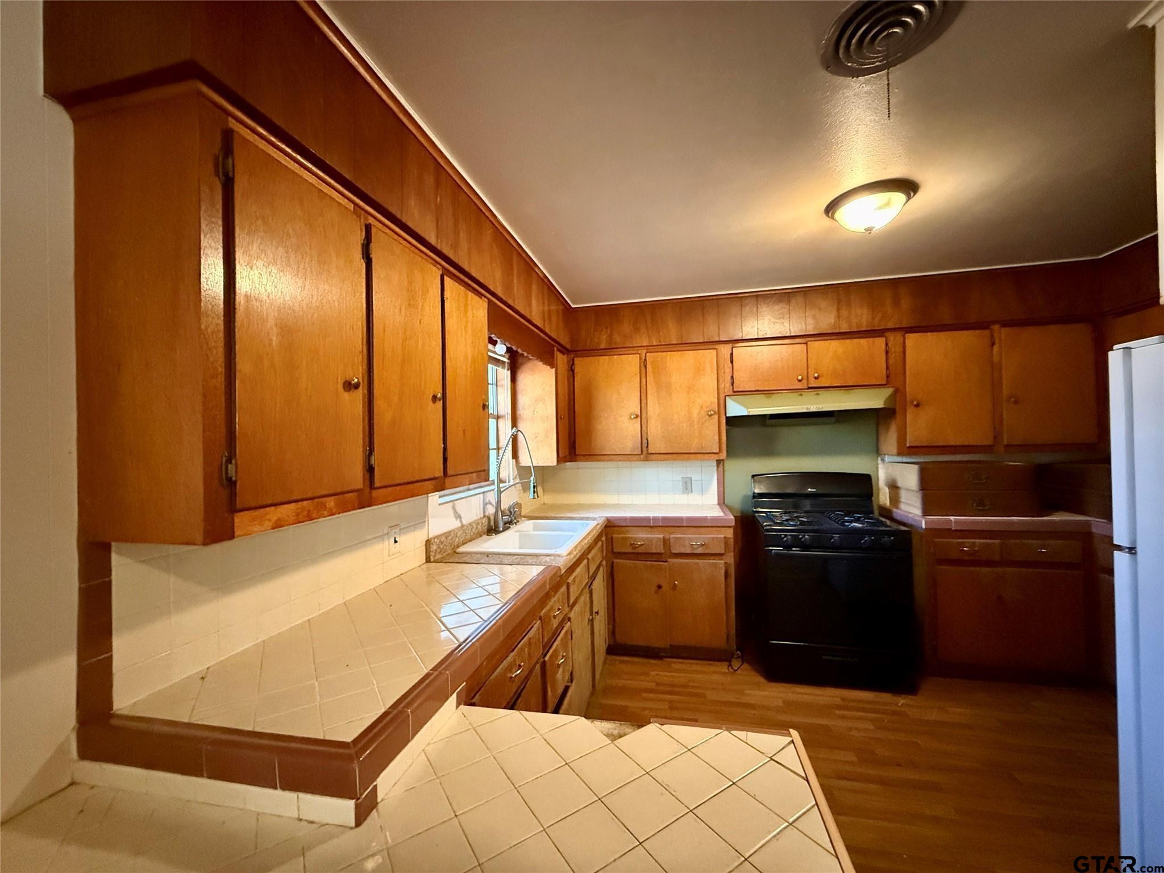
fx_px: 471
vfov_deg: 85.7
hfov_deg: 102.1
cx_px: 582
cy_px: 436
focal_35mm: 14
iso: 1250
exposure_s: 1/60
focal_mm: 2.22
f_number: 2.2
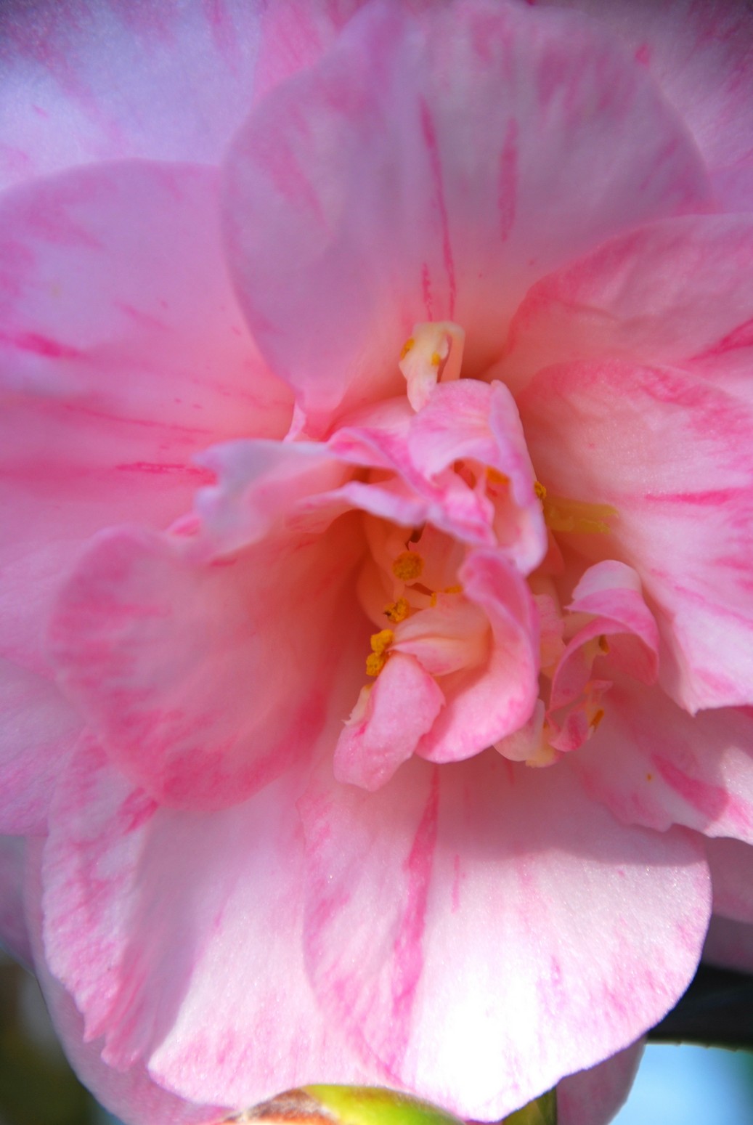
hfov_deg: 3.4
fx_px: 12669
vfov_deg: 5.1
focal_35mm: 405
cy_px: 562
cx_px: 376
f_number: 9
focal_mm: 270
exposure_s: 1/100
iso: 100
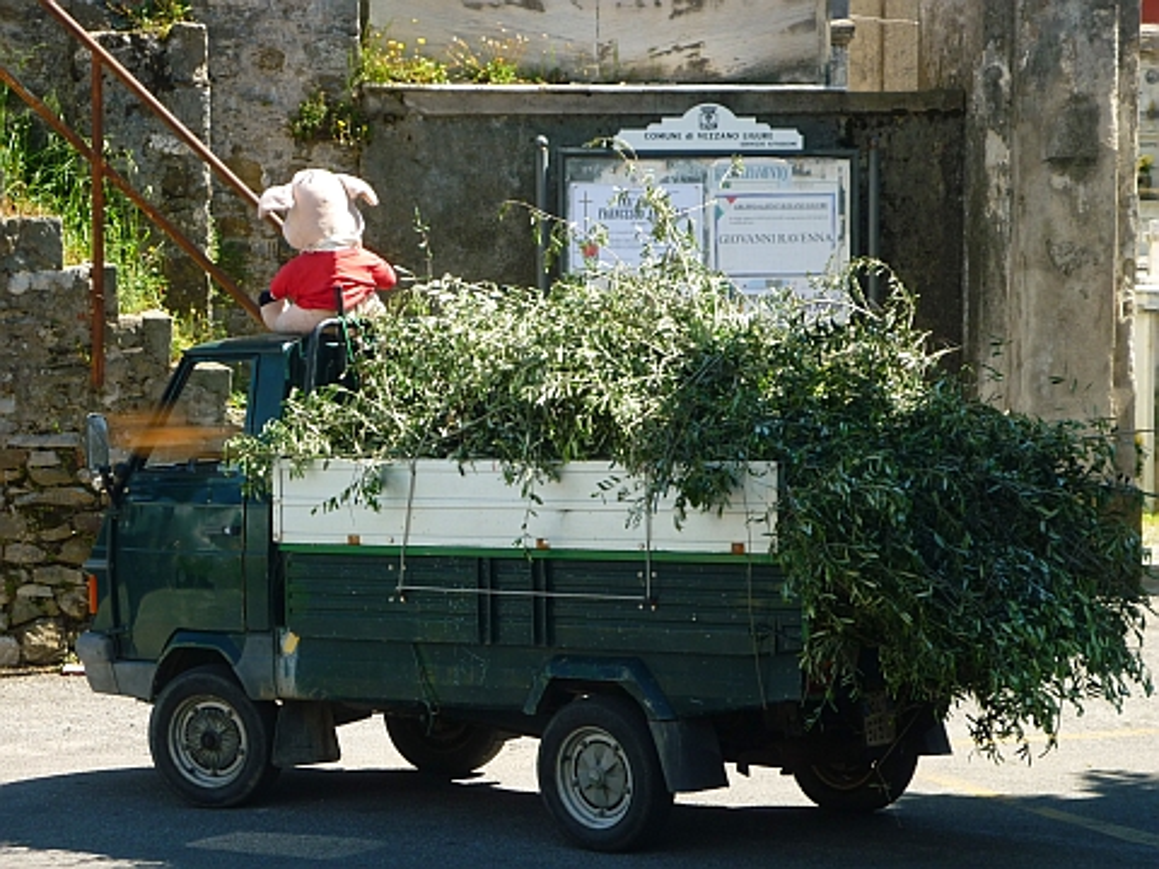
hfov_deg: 14.9
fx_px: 4420
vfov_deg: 11.2
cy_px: 434
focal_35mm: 132
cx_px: 580
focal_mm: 22
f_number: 5.9
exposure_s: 1/125
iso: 80
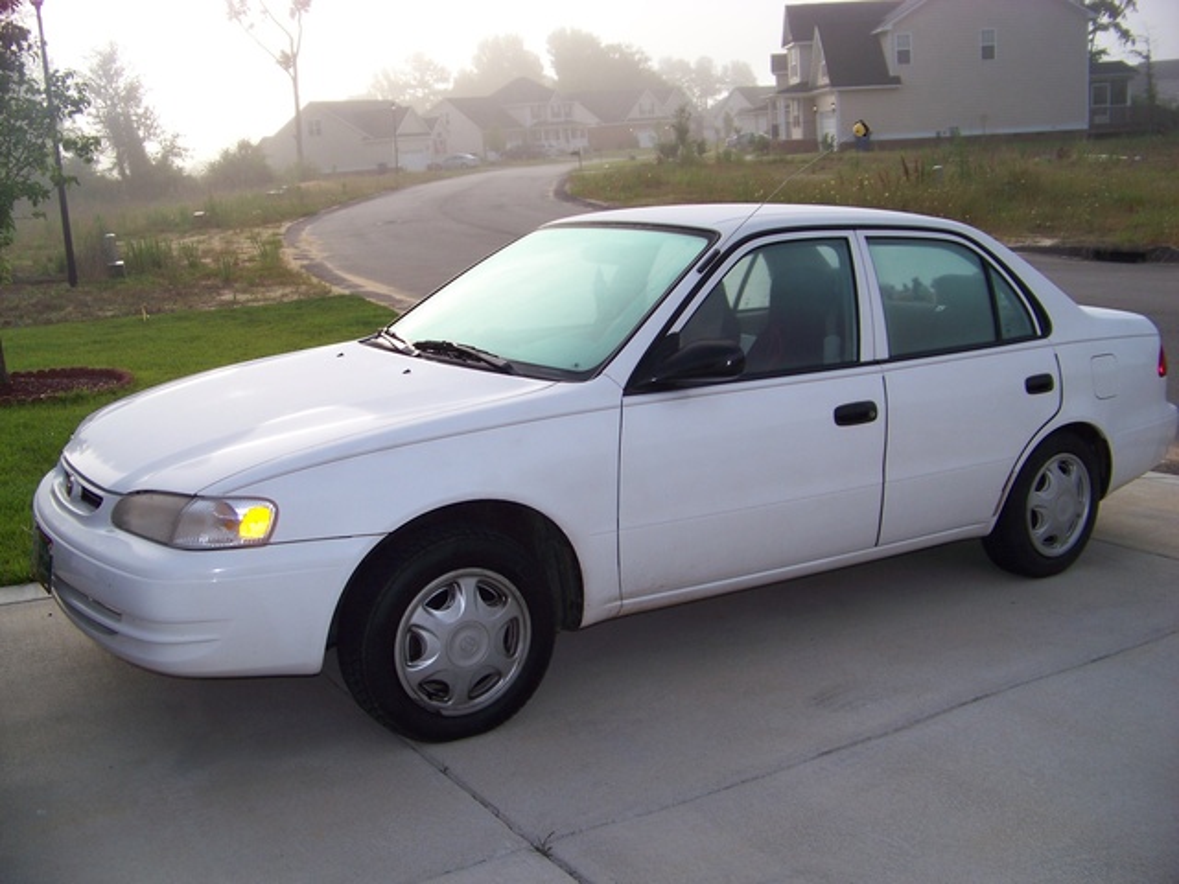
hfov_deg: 51.4
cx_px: 590
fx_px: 1226
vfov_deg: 39.7
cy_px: 442
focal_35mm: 36
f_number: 2.8
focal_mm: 5.85
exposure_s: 1/640
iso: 64
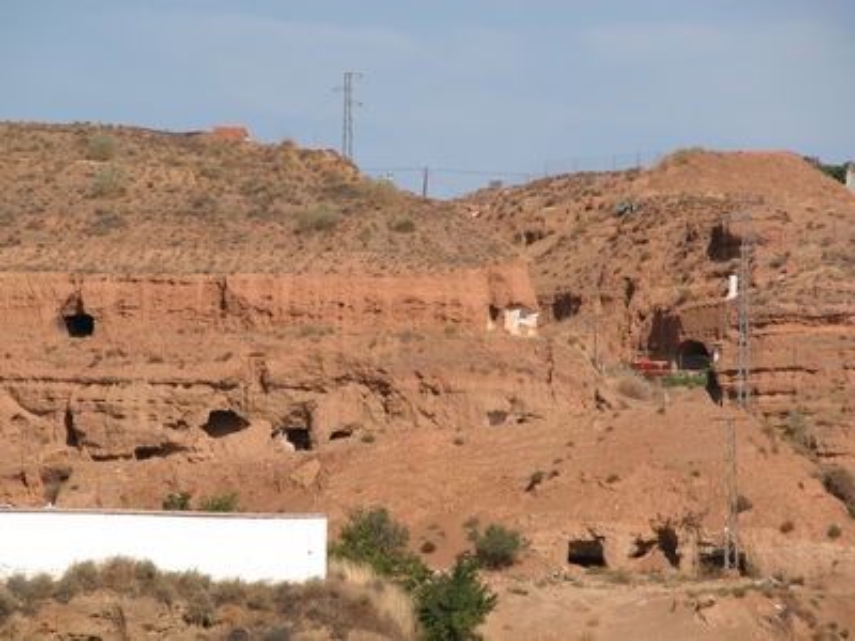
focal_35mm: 280
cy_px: 320
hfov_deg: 7.1
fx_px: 6916
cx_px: 428
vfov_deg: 5.3
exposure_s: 1/591
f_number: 5.9
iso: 100
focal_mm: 71.2
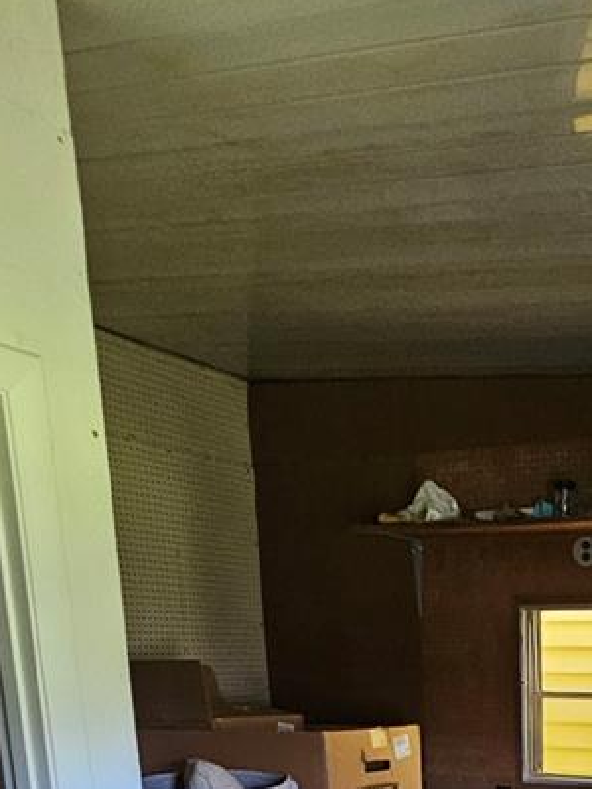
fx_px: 889
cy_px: 876
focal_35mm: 39
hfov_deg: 32.9
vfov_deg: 39.0
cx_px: 629
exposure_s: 1/30
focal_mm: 2.2
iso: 500
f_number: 2.2
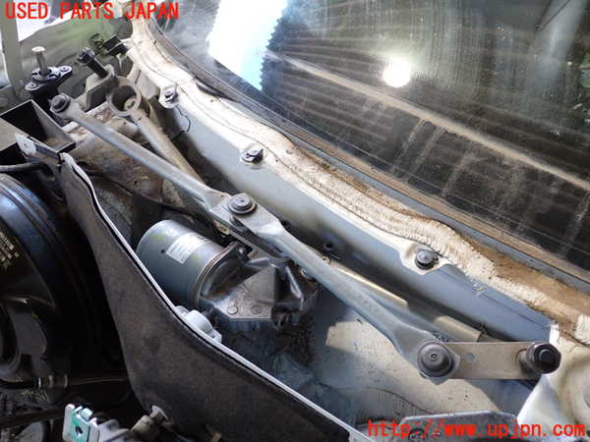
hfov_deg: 60.0
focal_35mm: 30
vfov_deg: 46.8
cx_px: 295
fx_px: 511
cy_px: 221
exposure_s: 1/30
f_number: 2.3
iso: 200
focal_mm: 5.4
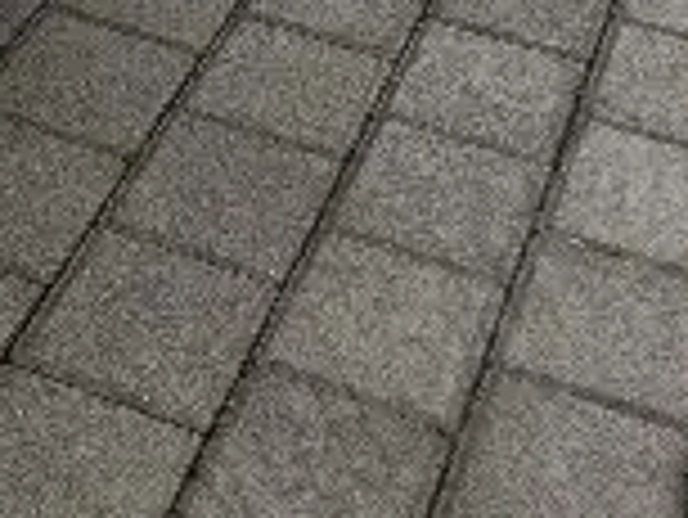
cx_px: -1461
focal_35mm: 150
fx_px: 2984
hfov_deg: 9.7
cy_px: -883
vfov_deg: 8.7
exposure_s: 1/370
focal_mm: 6.3
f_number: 1.7
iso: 40
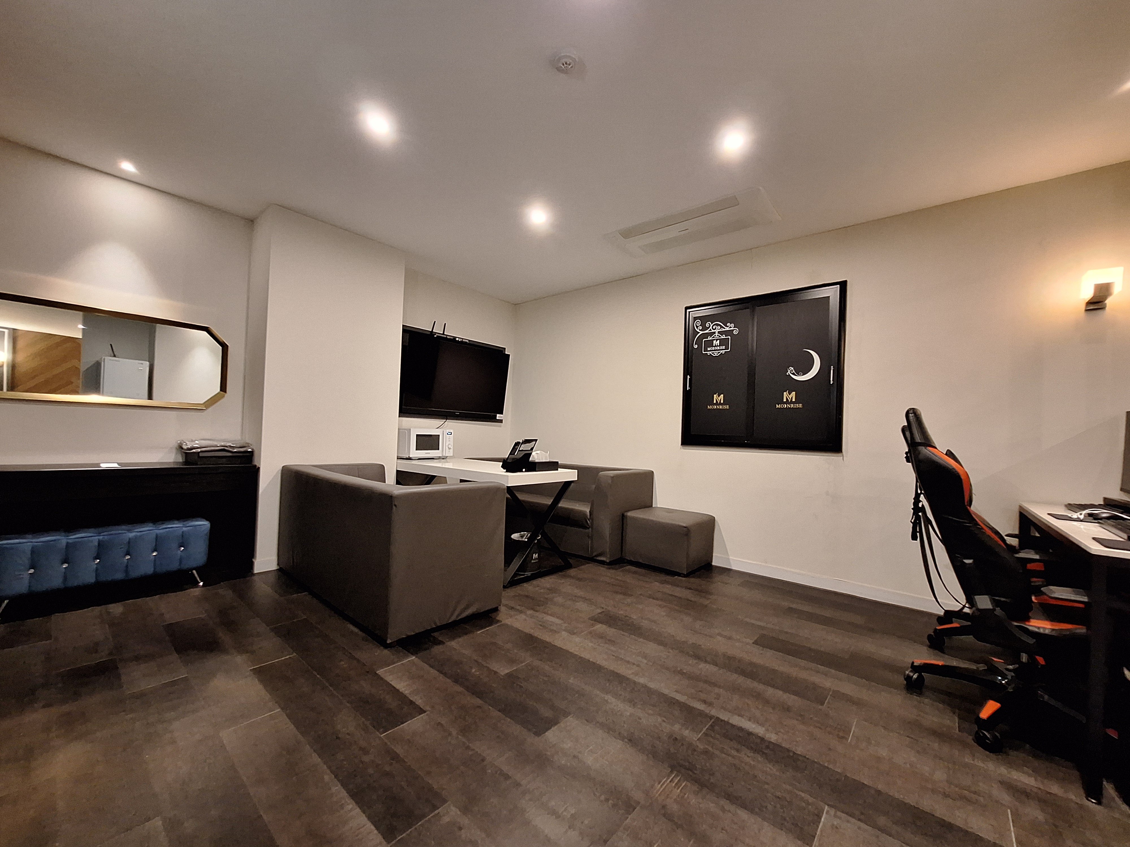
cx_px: 565
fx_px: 424
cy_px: 424
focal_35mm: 13
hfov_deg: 106.2
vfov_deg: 89.9
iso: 400
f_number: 2.2
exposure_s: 1/24
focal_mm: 1.74
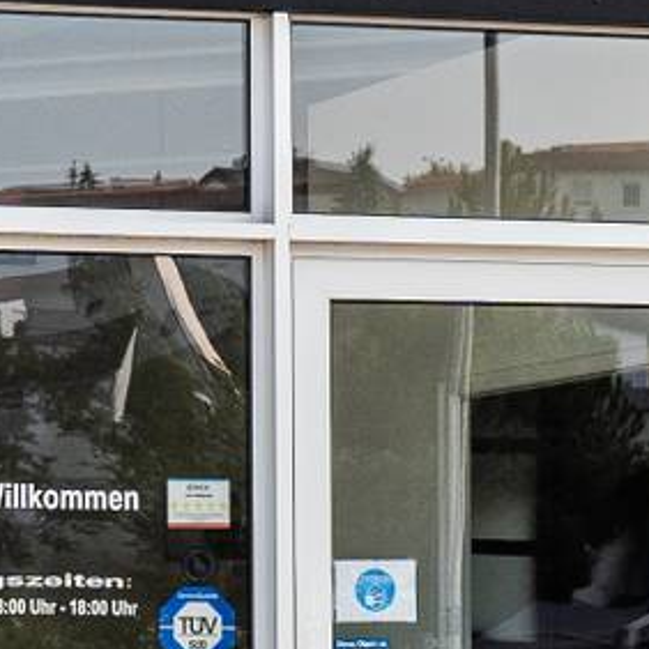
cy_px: 631
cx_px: 131
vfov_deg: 8.8
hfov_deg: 8.9
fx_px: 4179
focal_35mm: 197
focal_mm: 34
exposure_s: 1/125
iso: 400
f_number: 6.3
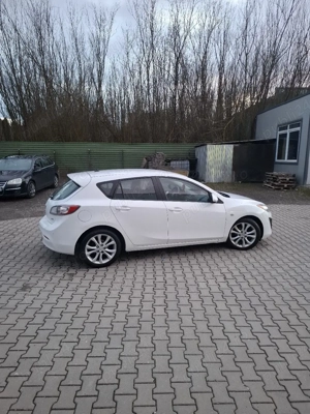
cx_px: 155
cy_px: 207
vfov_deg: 73.9
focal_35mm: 23
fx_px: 275
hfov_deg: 58.9
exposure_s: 1/50
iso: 250
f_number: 1.8
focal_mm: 5.54
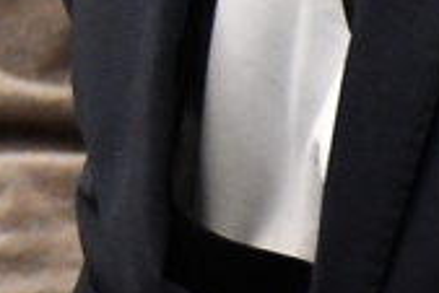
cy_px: -381
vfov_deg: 1.4
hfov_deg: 2.1
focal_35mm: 958
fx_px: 11692
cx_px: -584
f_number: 5.3
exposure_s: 1/160
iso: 2200
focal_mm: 90
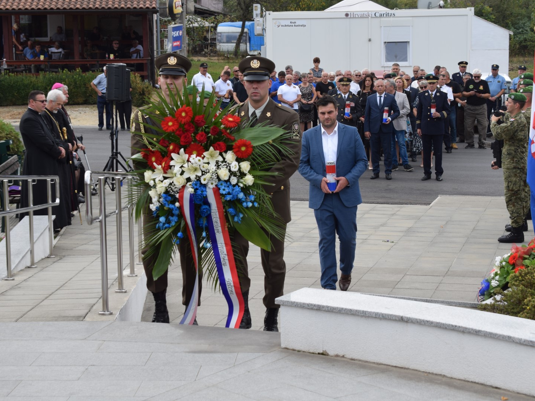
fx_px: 1384
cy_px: 200
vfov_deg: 16.5
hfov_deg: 21.9
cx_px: 241
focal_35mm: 90
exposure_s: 1/250
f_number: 8
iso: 200
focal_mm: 55
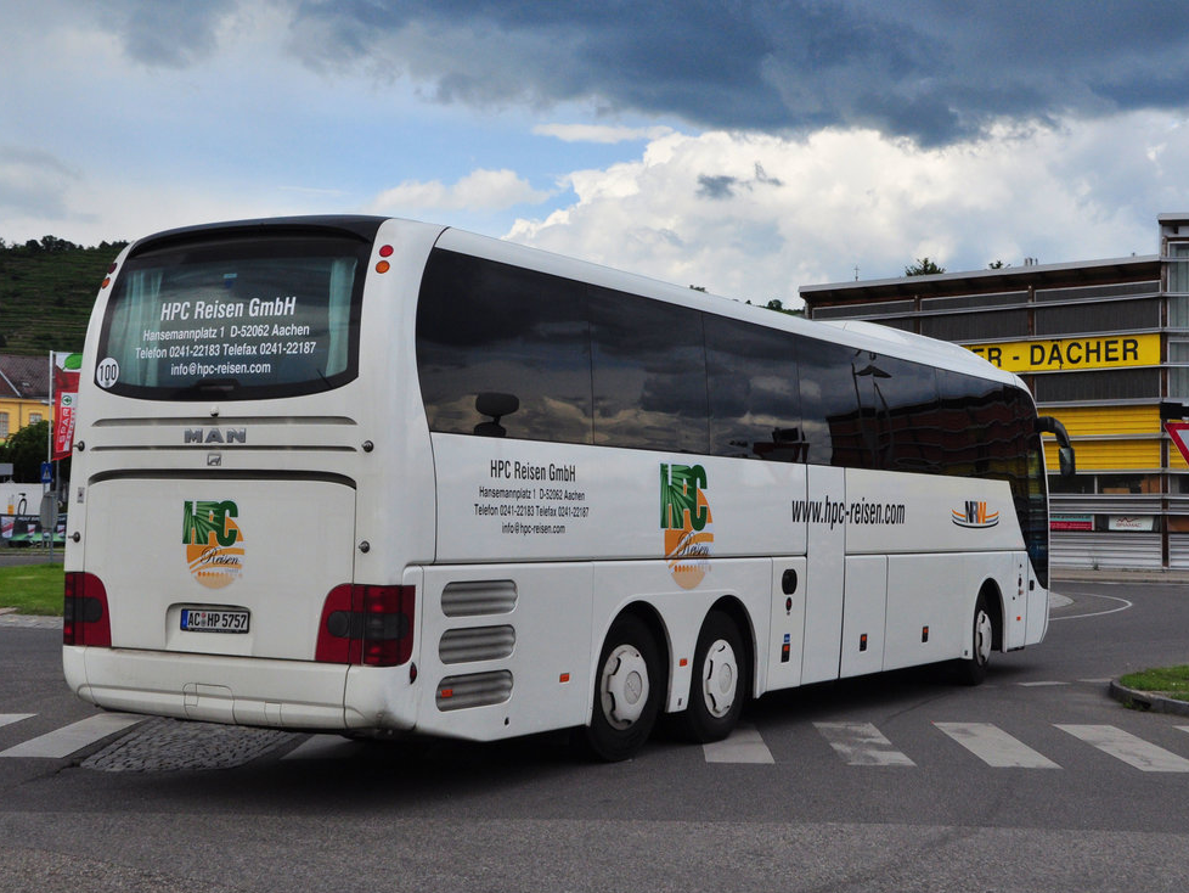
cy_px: 426
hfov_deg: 36.2
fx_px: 1821
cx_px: 569
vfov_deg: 27.5
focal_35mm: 53
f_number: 11
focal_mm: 30
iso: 500
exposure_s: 1/500
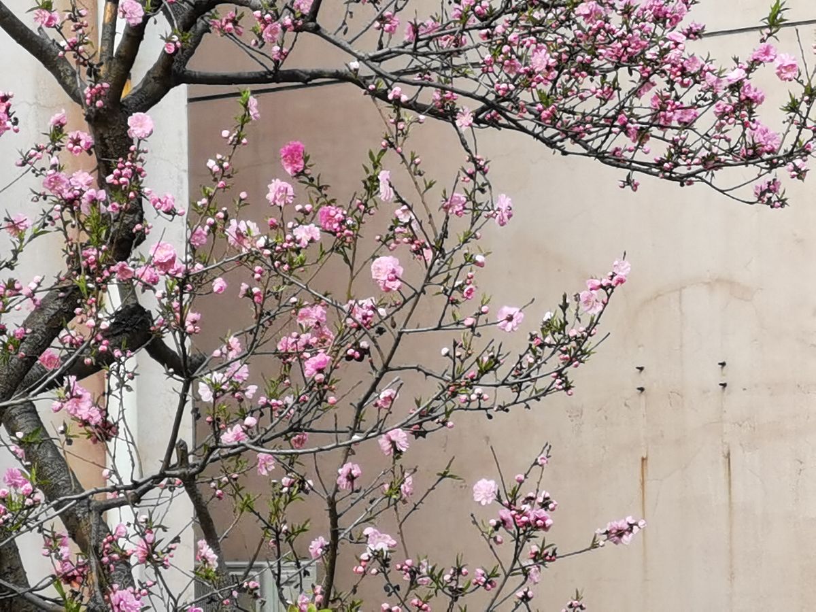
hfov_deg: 8.8
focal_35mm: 226
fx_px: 5327
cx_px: 408
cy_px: 306
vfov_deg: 6.6
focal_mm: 7.48
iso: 64
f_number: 2.4
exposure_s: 1/100
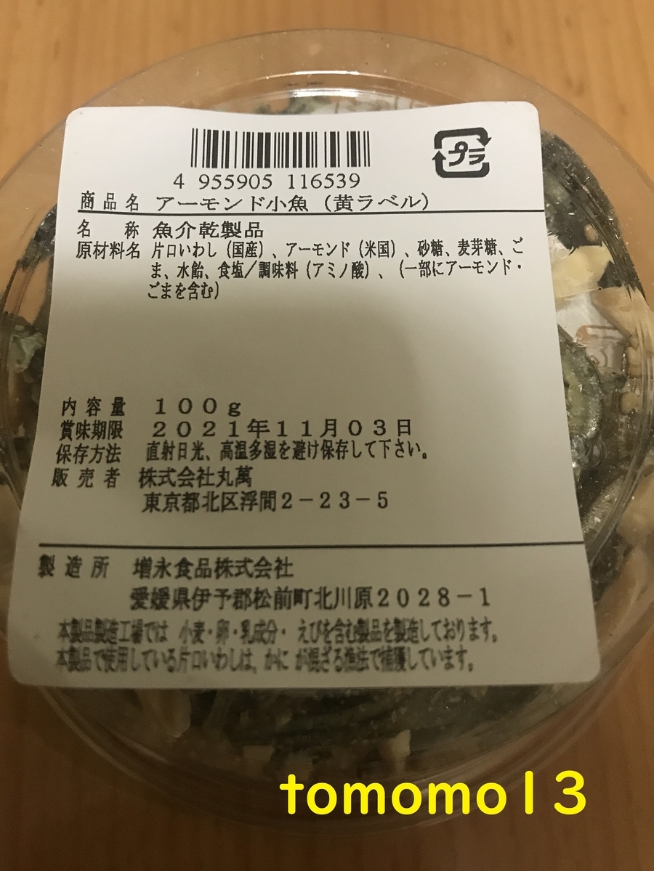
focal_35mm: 28
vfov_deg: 63.4
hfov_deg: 49.7
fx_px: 705
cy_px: 436
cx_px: 327
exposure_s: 1/15
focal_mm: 3.99
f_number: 1.8
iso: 64
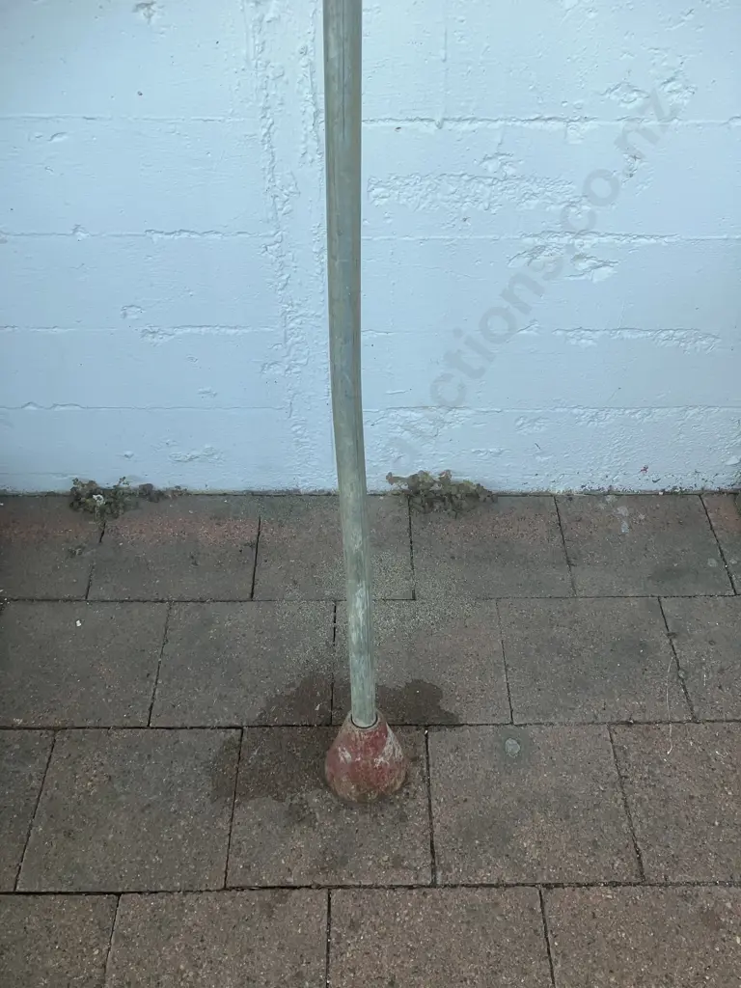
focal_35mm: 28
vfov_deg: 63.4
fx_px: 799
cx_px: 370
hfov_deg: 49.7
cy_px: 494
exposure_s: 1/86
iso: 80
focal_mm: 3.99
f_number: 1.8
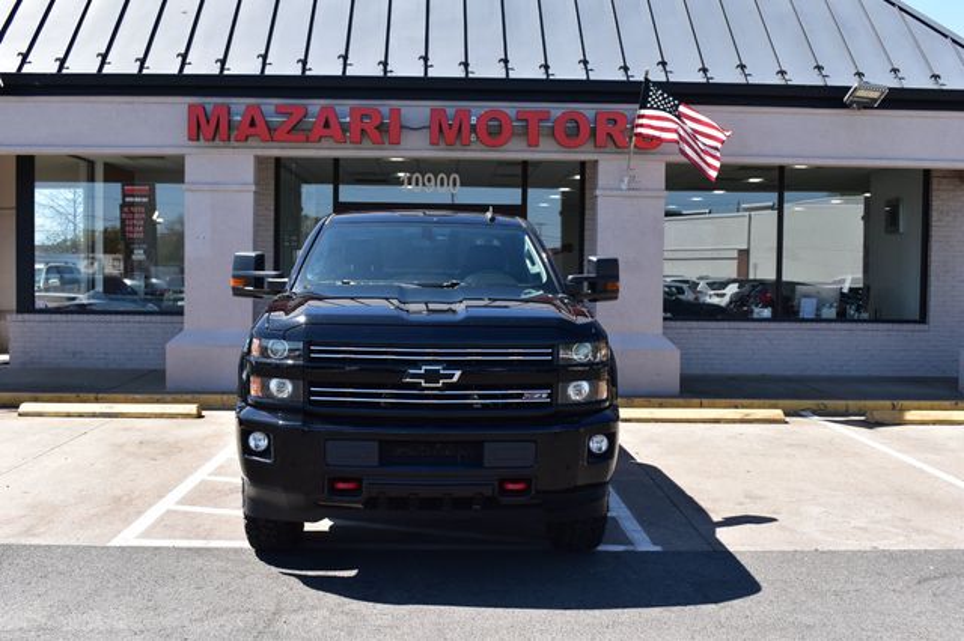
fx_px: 1044
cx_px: 482
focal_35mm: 39
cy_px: 320
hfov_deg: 49.6
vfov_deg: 34.2
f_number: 11
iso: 400
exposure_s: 1/400
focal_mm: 26
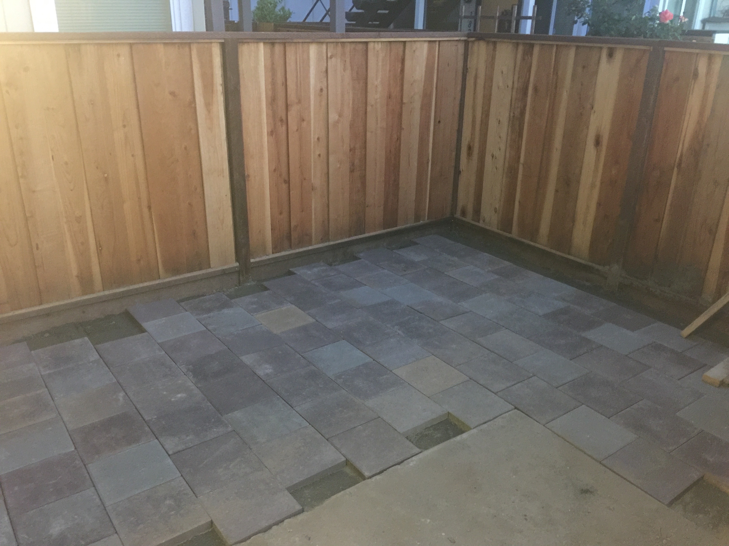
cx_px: 364
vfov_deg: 48.2
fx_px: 611
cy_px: 273
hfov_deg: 61.7
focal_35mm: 29
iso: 125
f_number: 2.2
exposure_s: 1/4
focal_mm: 4.15
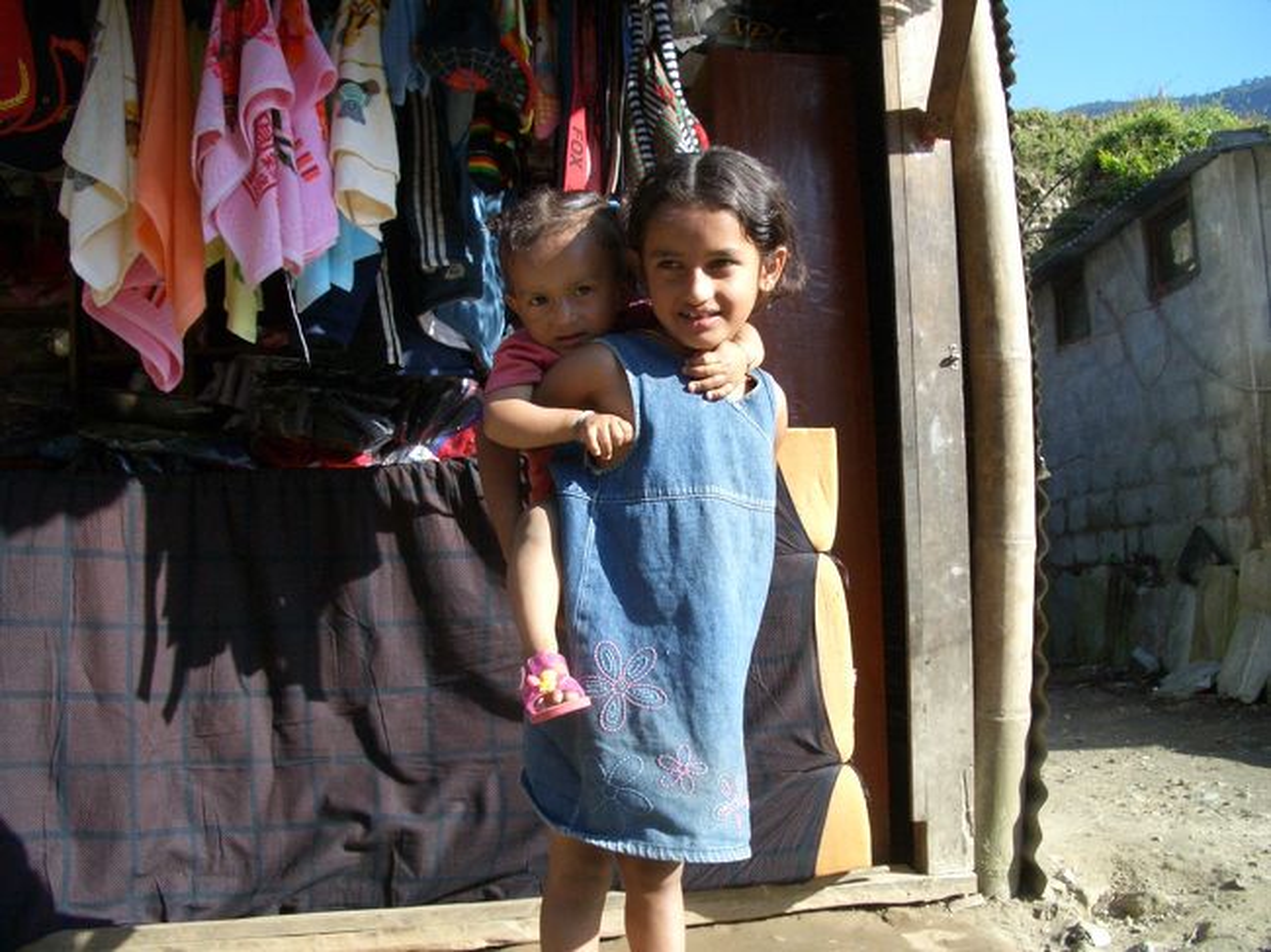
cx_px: 636
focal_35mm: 35
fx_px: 1285
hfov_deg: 52.6
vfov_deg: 40.7
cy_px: 476
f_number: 4.3
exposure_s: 1/400
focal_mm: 5.8
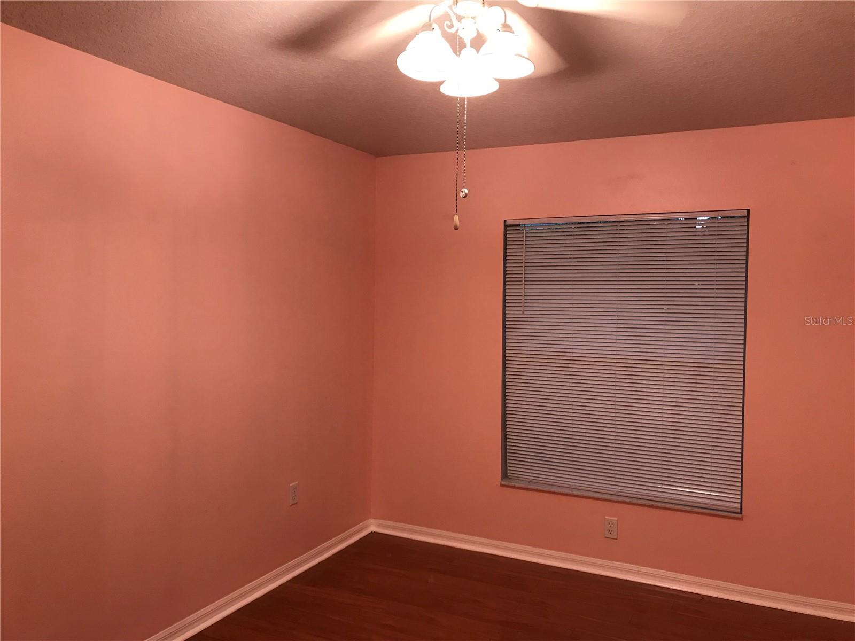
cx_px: 428
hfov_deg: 63.4
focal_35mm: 28
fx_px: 692
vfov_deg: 49.7
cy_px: 320
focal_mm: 3.99
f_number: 1.8
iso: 40
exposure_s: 1/20
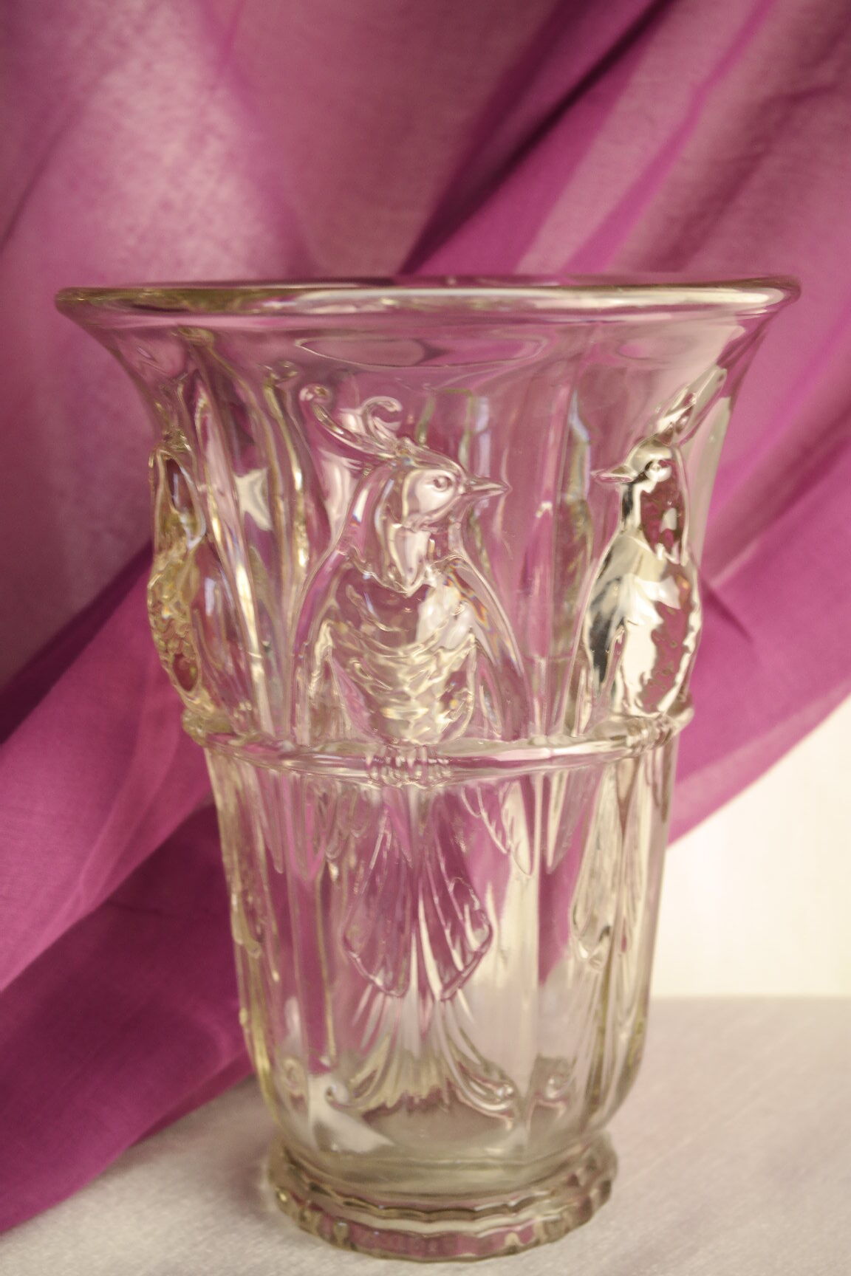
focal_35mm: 53
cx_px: 426
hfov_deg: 25.5
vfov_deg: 37.5
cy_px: 638
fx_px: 1879
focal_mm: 35
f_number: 6.3
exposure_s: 1/30
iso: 400
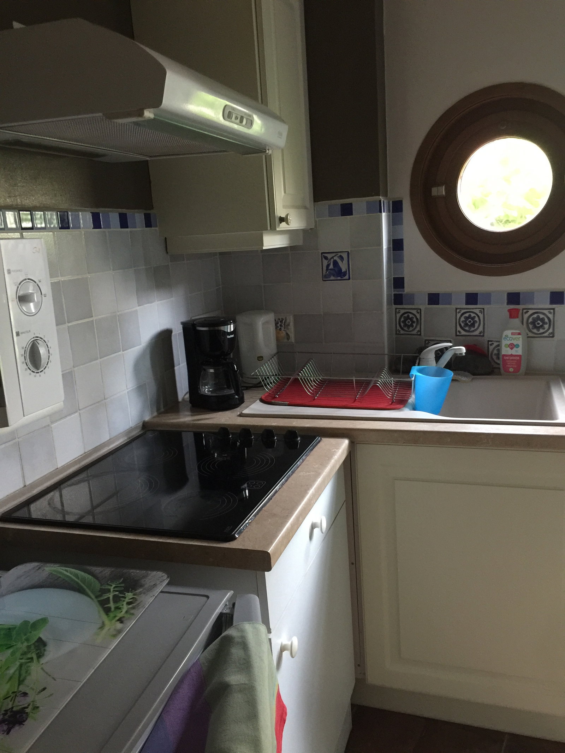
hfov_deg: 48.2
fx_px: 631
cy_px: 376
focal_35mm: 29
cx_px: 282
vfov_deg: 61.7
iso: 160
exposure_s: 1/15
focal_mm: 4.15
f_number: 2.2
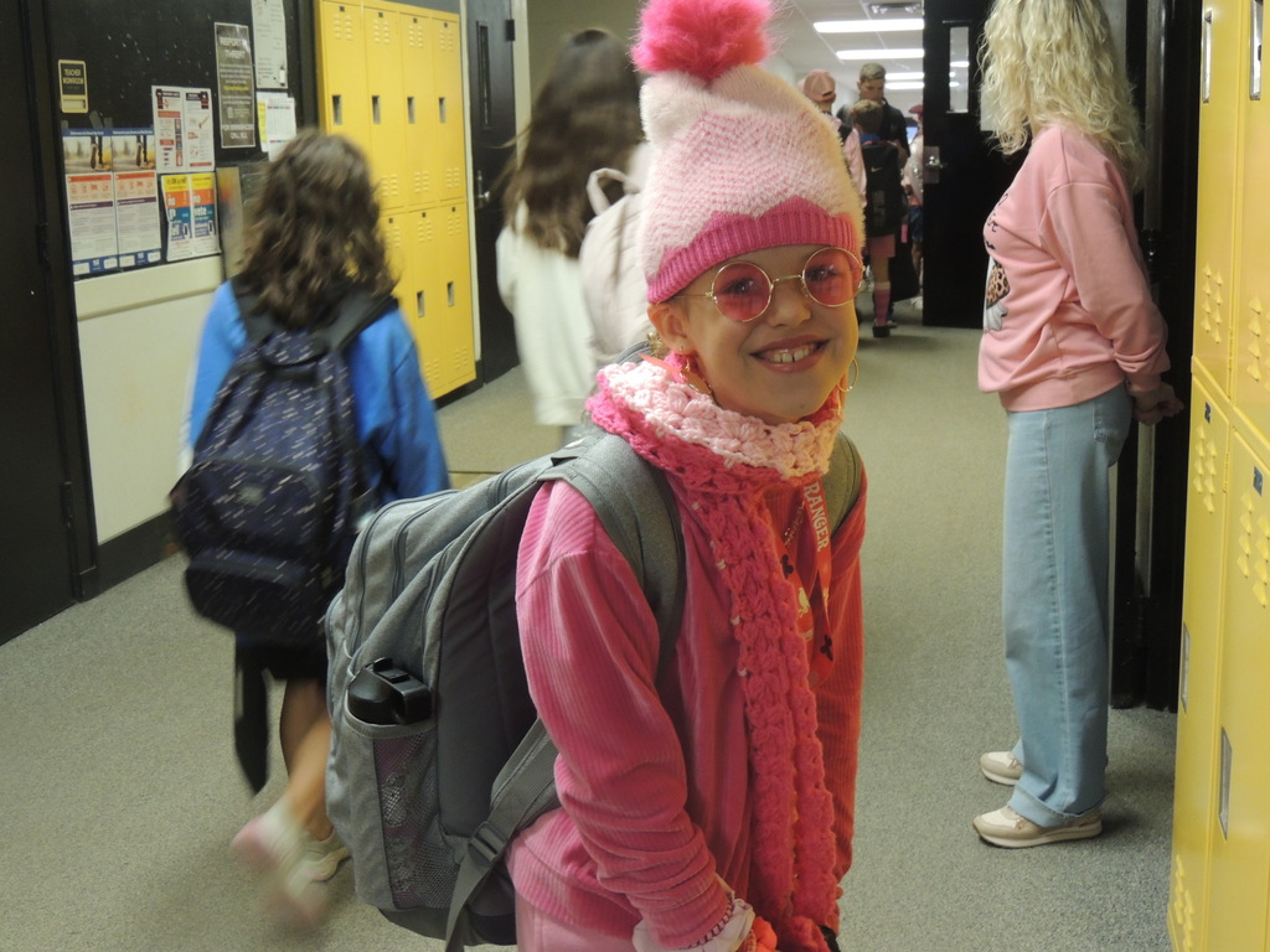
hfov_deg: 40.4
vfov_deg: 30.9
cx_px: 635
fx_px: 1724
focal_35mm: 47
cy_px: 476
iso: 400
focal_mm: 8.3
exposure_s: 1/30
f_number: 3.5
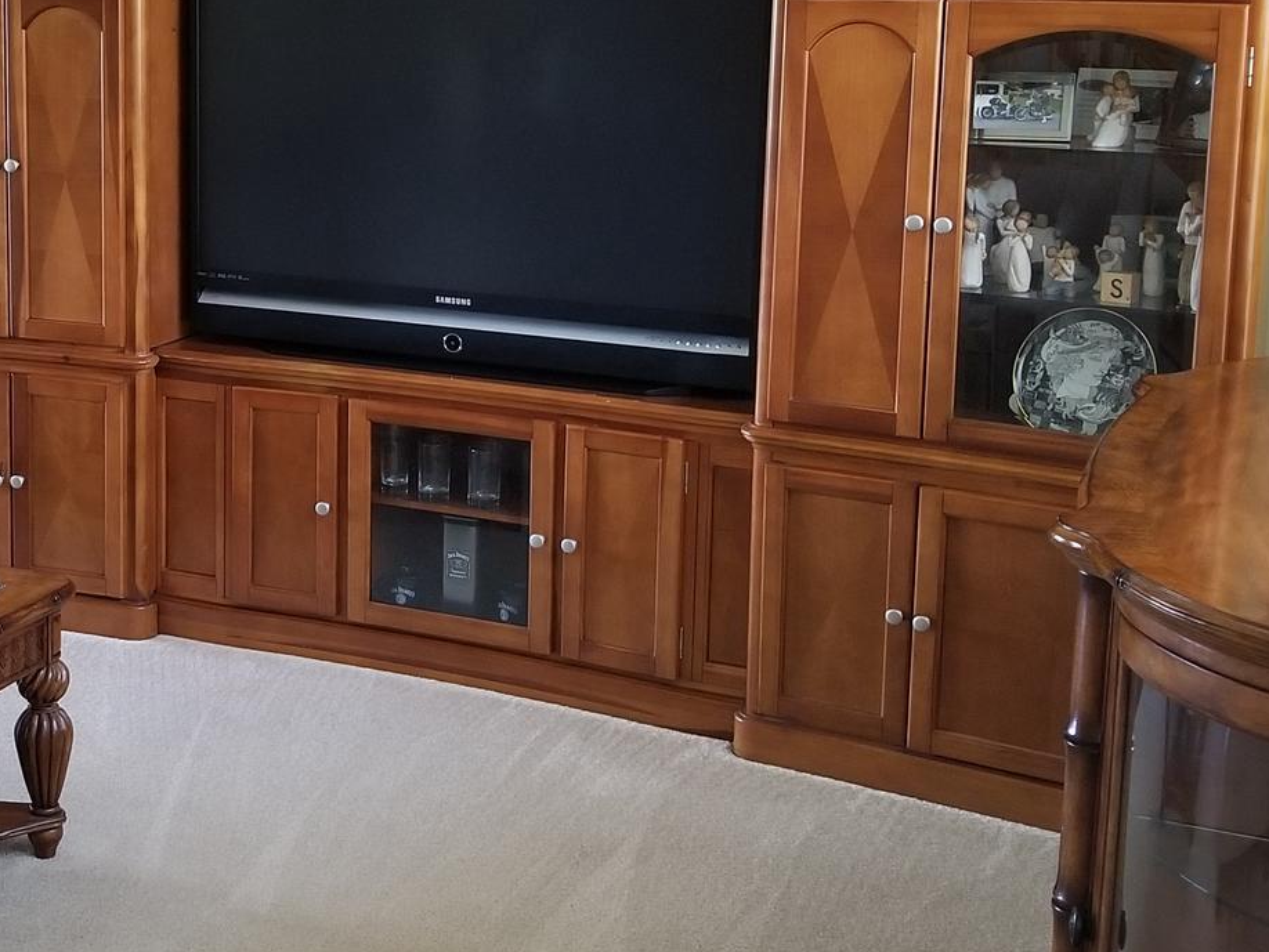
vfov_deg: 25.1
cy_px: 303
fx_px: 2127
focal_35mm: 58
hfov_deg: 32.1
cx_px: 216
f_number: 1.7
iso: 200
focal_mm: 4.25
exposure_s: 1/16
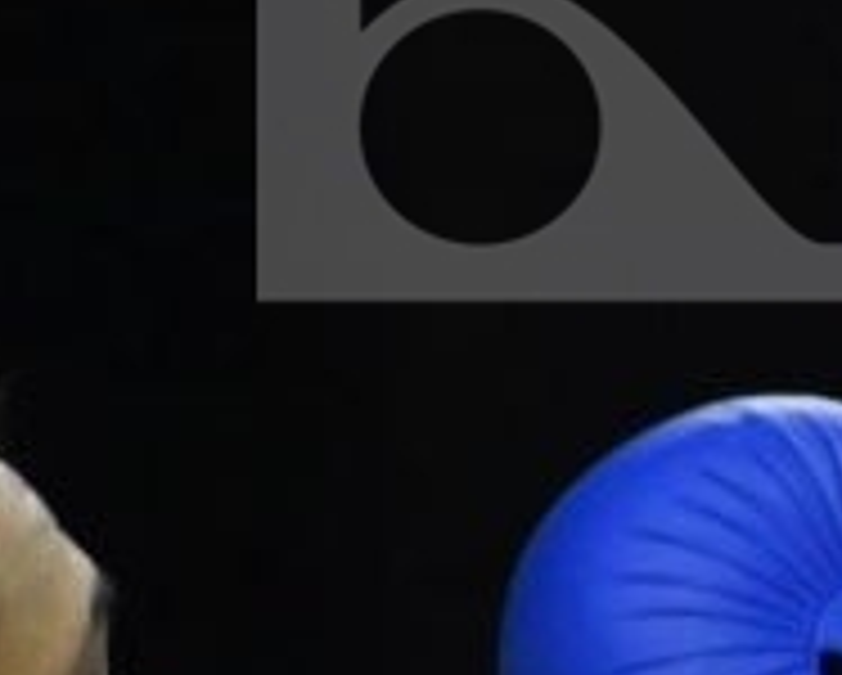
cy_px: 1485
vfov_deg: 0.6
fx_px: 63014
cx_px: 3728
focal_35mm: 2526
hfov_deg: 0.8
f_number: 4
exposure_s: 1/1000
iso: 2000
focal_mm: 280
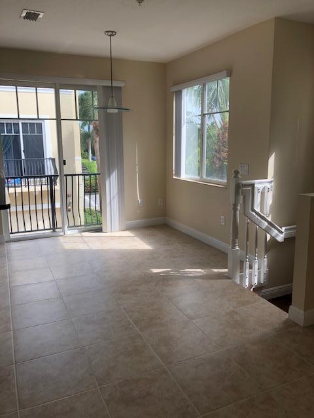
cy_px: 209
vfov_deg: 63.4
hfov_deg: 49.7
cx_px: 157
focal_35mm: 28
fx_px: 339
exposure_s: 1/296
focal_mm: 3.99
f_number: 1.8
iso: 20
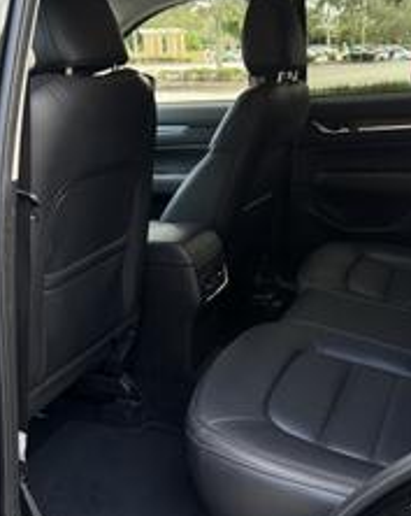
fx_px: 609
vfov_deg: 45.8
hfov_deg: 37.0
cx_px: 267
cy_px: 246
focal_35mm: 40
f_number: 1.78
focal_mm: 6.76
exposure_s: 1/121
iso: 160
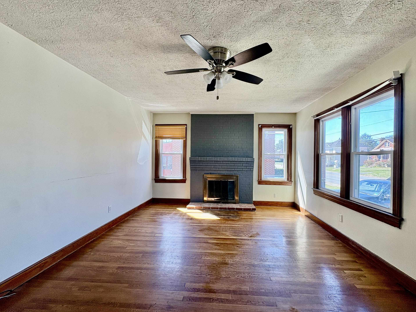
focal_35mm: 15
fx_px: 180
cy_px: 157
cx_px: 216
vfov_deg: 81.7
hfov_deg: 98.1
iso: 80
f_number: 2.2
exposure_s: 1/99
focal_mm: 2.22
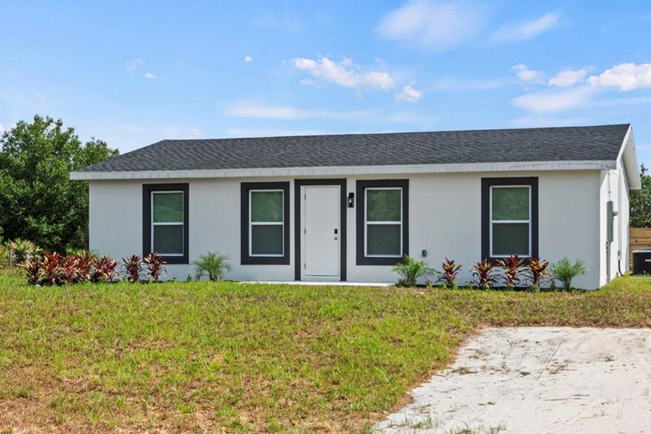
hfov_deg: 33.4
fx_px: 1085
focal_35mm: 60
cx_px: 333
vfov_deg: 22.6
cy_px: 238
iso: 800
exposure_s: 1/1250
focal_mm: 35
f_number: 8
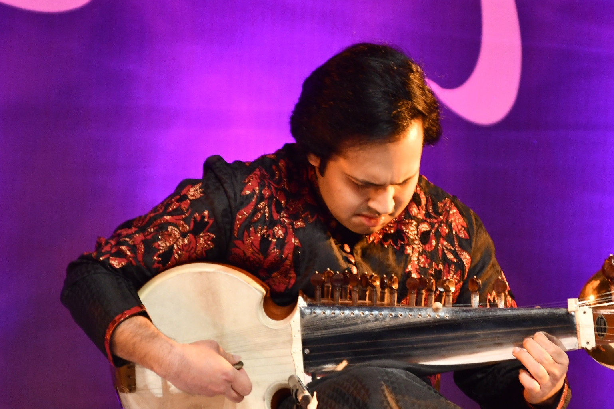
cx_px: 377
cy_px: 220
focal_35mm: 544
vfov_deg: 2.5
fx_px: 9279
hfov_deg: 3.8
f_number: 2.8
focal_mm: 200
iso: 1000
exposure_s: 1/125
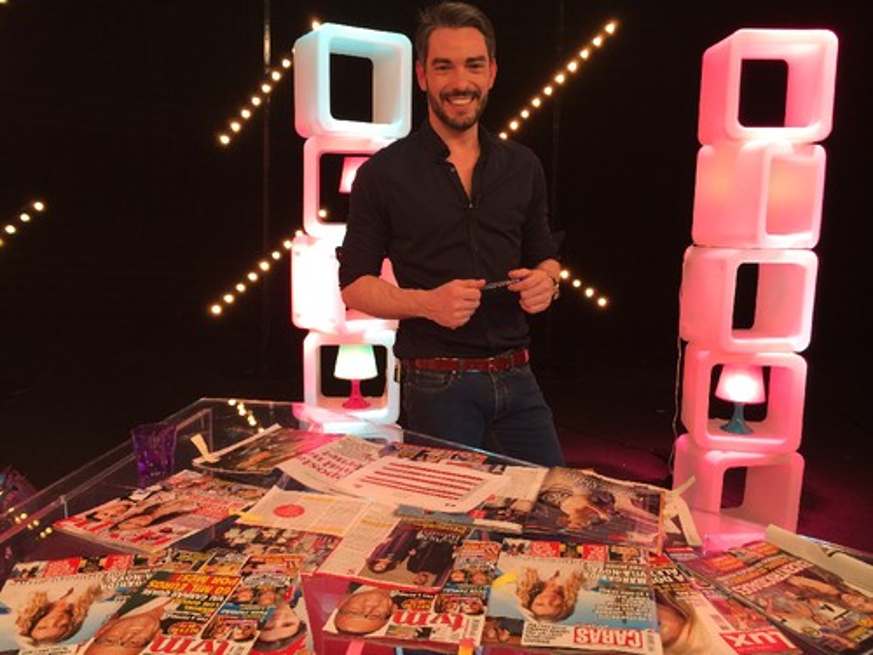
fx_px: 757
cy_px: 328
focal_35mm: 30
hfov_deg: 60.0
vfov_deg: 46.8
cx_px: 436
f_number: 2.2
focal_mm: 4.12
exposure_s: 1/30
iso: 40
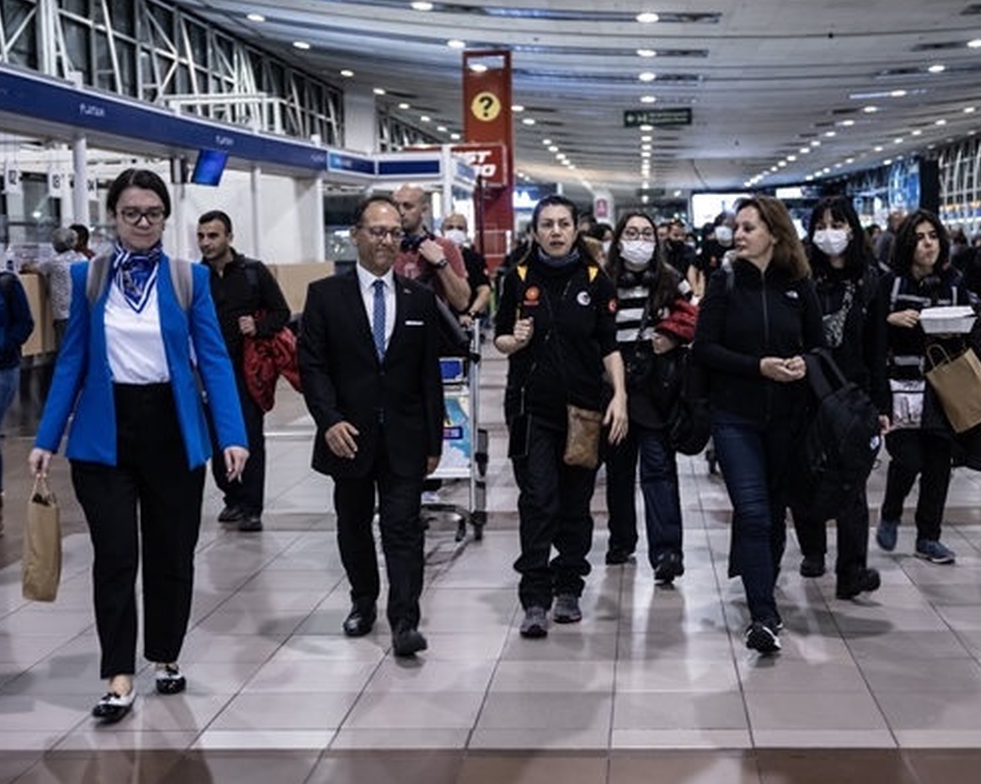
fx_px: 1538
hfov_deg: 35.3
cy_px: 391
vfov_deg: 28.6
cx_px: 542
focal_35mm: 53
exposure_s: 1/60
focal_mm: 46
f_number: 2.8
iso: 1000
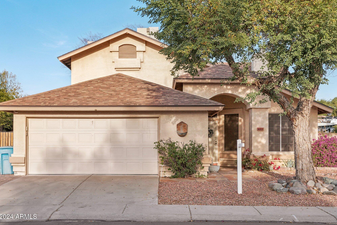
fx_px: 445
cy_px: 112
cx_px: 170
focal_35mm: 48
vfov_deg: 28.4
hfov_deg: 41.5
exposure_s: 1/500
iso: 320
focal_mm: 31
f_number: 8
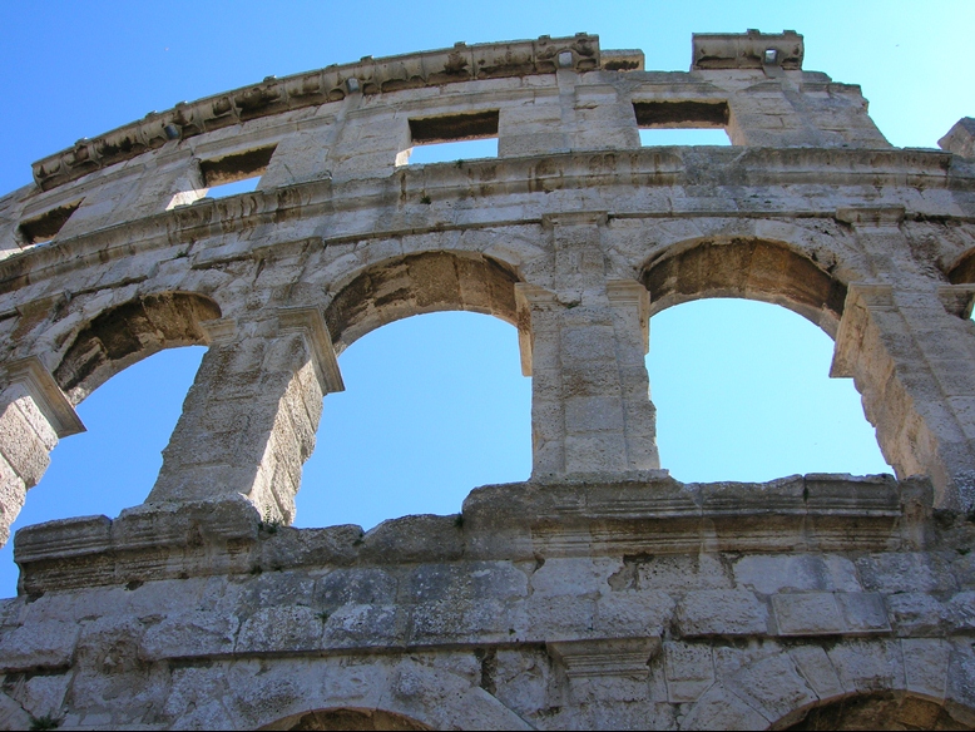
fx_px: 958
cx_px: 488
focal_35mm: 34
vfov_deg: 41.8
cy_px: 366
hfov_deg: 53.9
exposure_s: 1/256
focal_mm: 5.7
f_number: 4.9
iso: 50
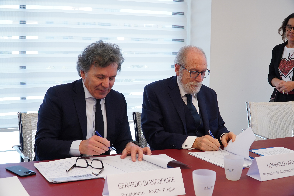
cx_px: 147
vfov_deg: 29.9
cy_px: 98
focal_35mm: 45
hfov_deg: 43.6
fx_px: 367
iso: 500
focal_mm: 30
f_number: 5
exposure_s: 1/100
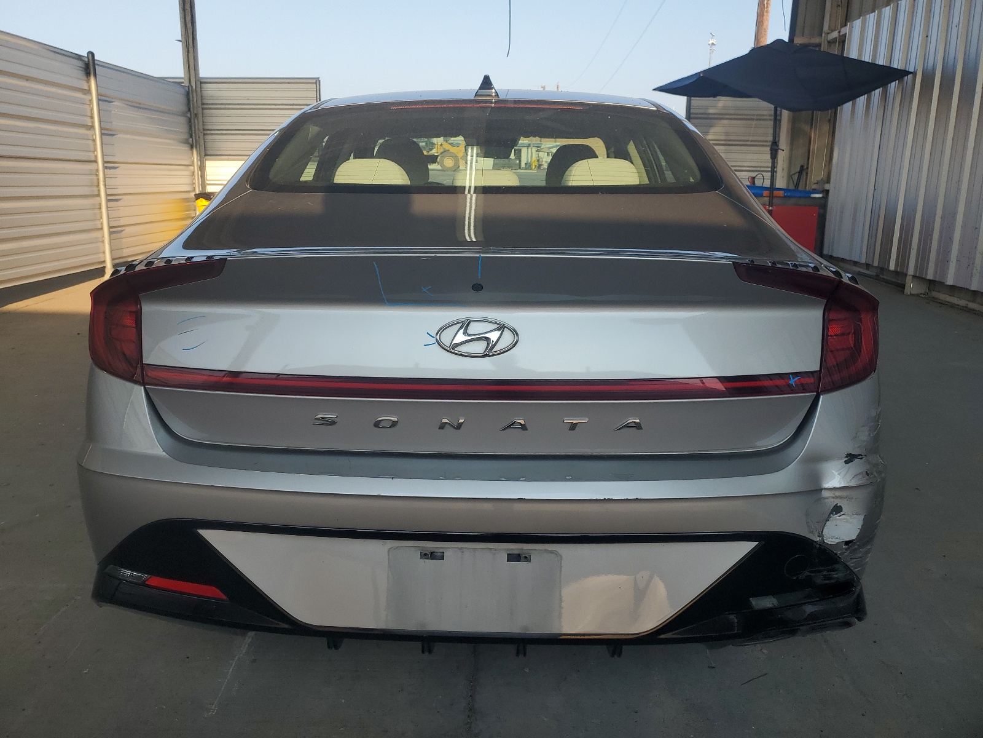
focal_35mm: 26
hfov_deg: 67.3
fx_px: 738
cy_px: 369
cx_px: 492
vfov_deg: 53.1
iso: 50
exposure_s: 1/1111
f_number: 1.5
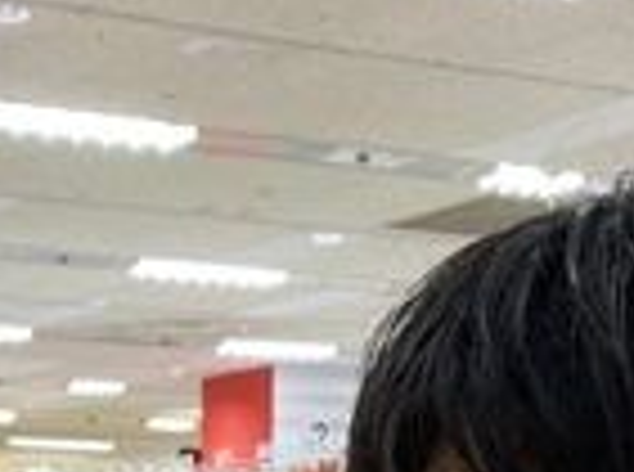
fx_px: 2028
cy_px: 957
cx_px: 157
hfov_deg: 17.7
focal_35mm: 111
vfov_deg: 11.8
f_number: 1.8
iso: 125
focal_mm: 4.25
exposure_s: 1/120
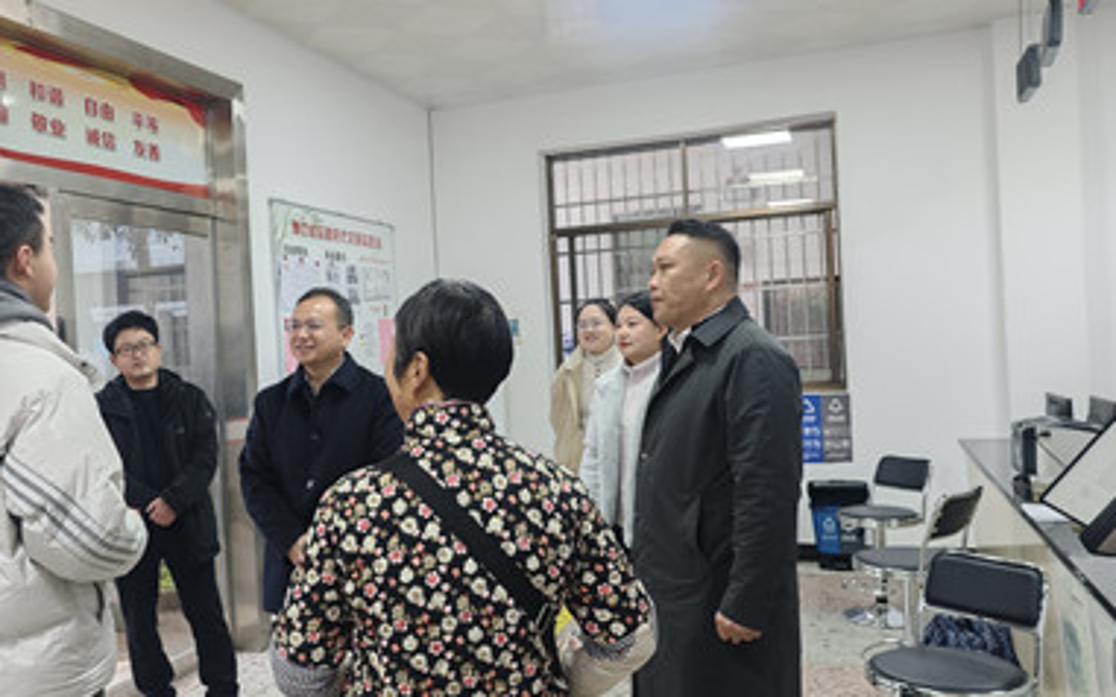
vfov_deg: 39.4
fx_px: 973
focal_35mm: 32
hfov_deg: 59.2
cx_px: 448
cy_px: 356
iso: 400
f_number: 1.6
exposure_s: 1/89.2
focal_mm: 6.55
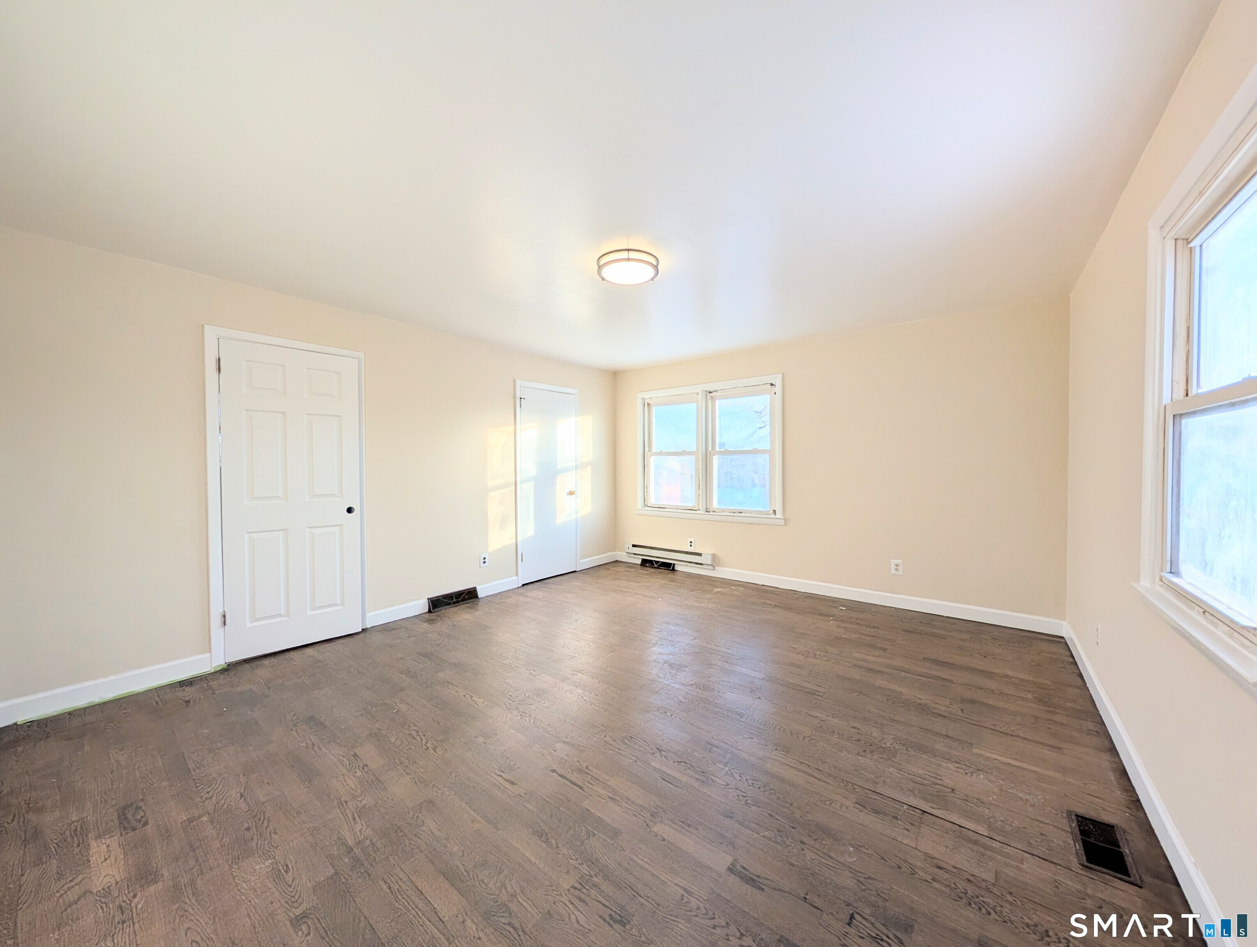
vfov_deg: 94.6
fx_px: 436
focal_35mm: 12
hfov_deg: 110.5
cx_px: 628
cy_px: 474
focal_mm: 2.02
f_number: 1.7
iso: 53
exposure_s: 1/527
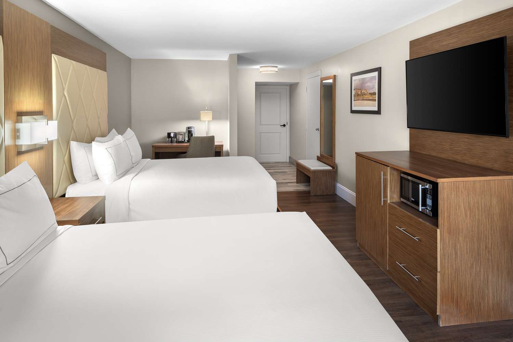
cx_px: 256
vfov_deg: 53.2
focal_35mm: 24
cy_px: 171
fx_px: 342
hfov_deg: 73.7
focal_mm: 24
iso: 400
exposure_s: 1/5
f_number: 11
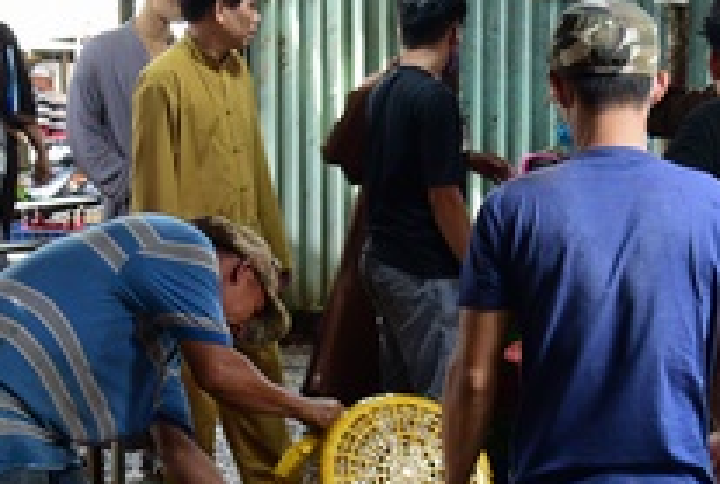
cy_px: 352
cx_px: 463
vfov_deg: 14.6
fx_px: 1884
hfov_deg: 21.6
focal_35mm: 94
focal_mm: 30
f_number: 4
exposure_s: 1/25
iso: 320
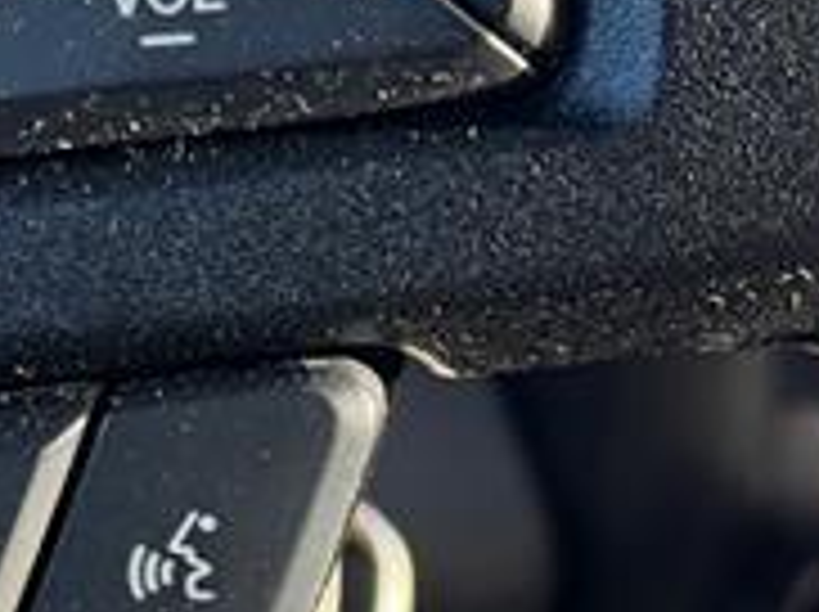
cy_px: 580
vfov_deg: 8.7
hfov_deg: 11.6
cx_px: 18
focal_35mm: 169
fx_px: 3993
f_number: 1.78
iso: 50
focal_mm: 6.76
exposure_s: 1/123
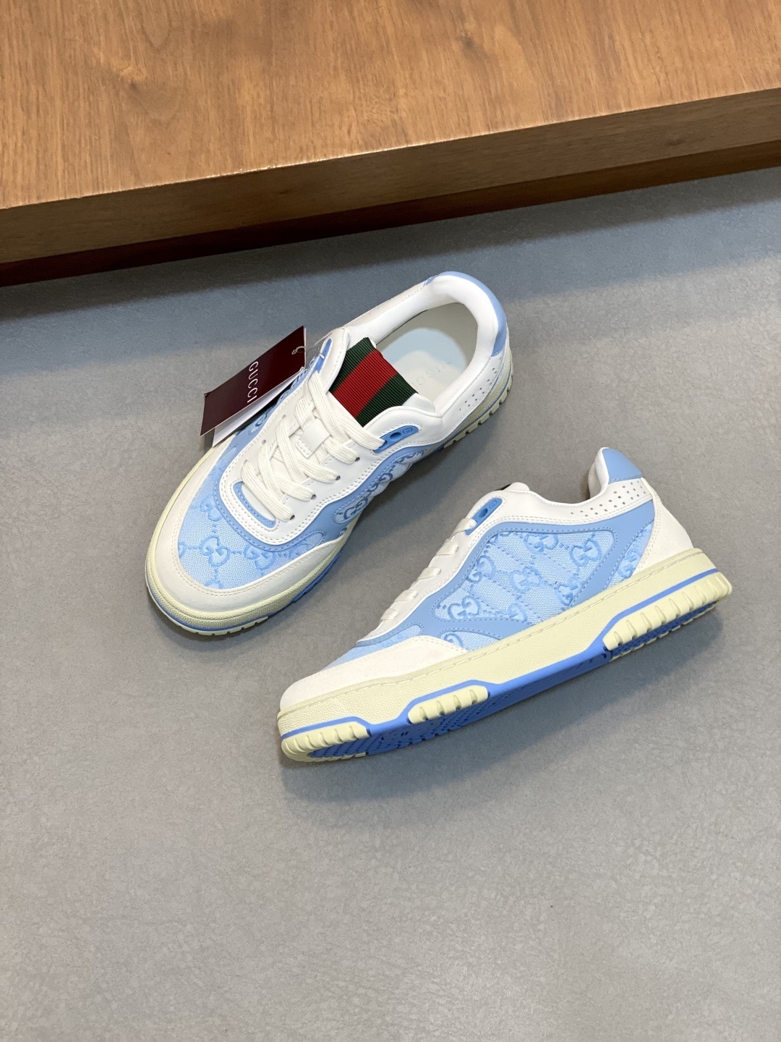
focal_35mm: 52
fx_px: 1564
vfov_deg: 36.8
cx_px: 390
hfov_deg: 28.0
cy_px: 521
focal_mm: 6
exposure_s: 1/100
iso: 80
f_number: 2
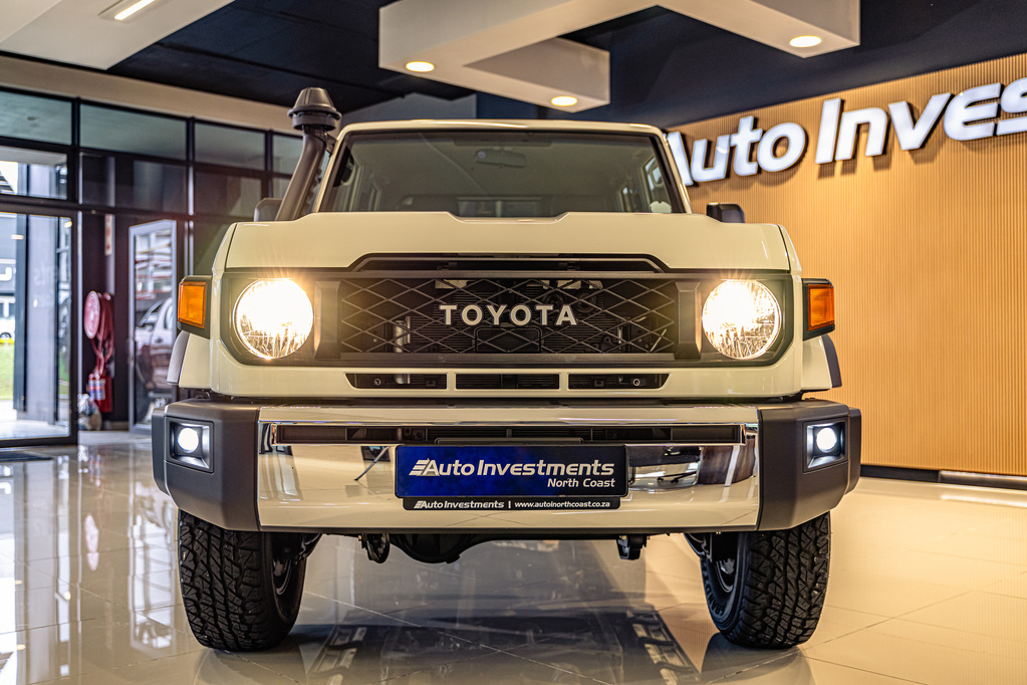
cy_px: 342
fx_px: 1027
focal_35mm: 36
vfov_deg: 36.9
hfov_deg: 53.1
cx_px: 514
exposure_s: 1/125
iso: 500
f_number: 2.8
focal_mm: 36
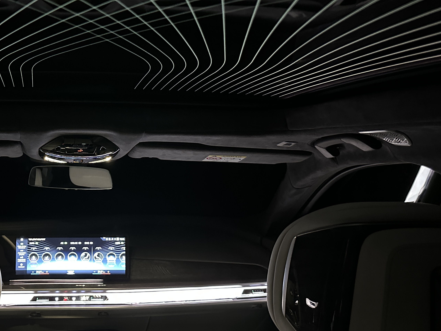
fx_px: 484
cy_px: 188
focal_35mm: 38
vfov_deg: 37.6
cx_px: 115
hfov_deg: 47.3
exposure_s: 1/15
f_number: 1.78
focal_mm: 6.86
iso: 2000
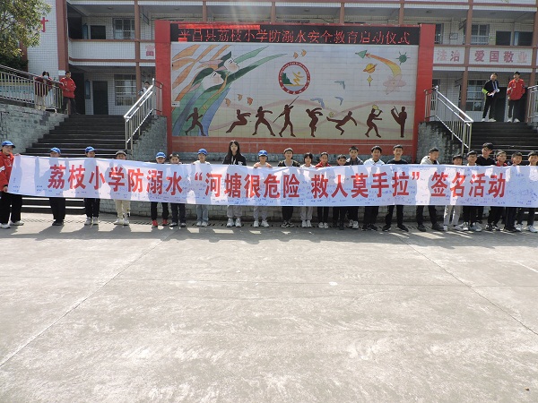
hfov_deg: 71.6
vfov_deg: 56.8
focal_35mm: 24
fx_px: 373
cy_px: 202
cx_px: 269
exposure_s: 1/1000
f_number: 3
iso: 100
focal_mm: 4.3
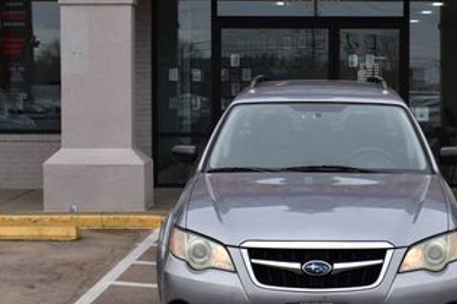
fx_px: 1002
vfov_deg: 17.2
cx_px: 325
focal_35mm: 79
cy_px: 149
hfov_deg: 25.5
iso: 400
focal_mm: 26
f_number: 11
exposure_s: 1/400
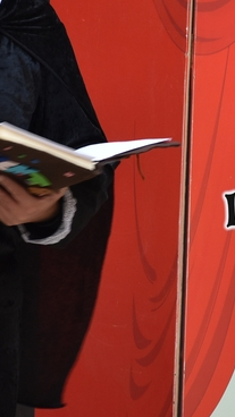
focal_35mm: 327
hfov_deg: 3.7
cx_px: 209
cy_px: 173
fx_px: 3626
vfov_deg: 6.6
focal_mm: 85
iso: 400
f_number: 5.3
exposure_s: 1/60
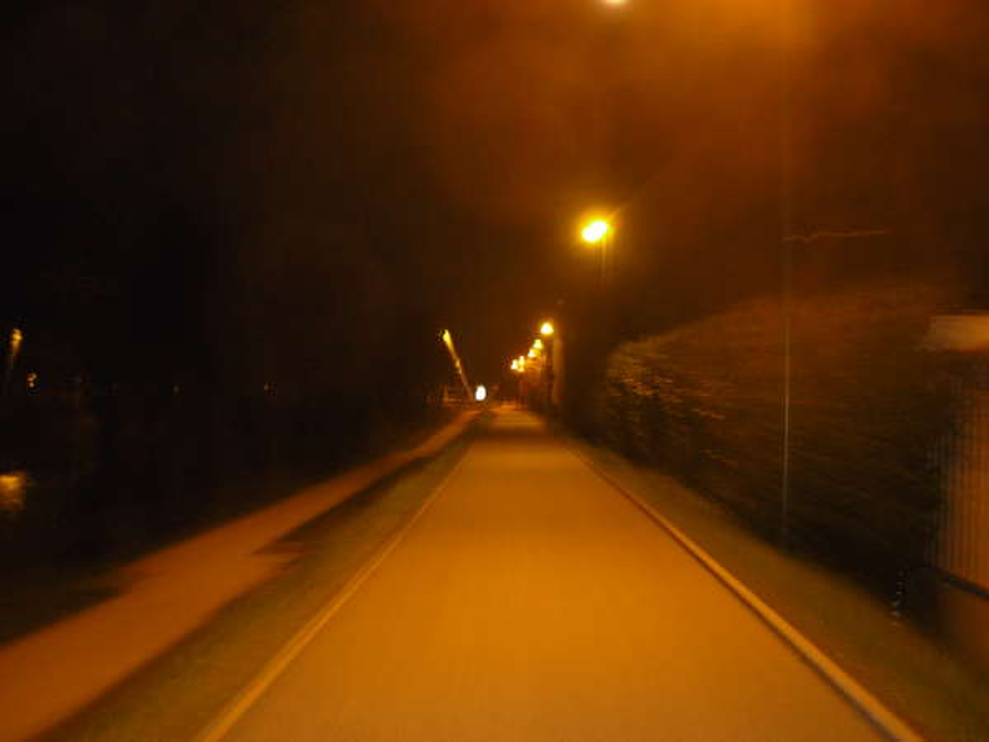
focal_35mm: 38
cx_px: 494
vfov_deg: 37.7
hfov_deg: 49.0
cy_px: 371
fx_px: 1086
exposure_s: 1/2.8
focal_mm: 6.3
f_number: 2.9
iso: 244
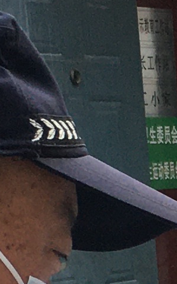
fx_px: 1985
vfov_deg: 7.8
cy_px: 547
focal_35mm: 257
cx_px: 509
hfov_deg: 4.9
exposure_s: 1/100
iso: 40
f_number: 2.2
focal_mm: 4.15
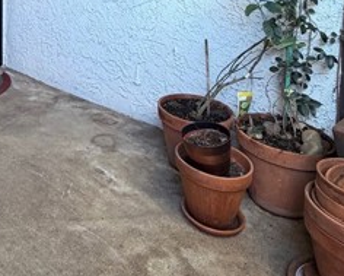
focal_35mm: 37
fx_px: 377
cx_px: 36
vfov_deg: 35.2
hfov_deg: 44.7
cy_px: -18
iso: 320
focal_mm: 2.22
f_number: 2.2
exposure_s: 1/120
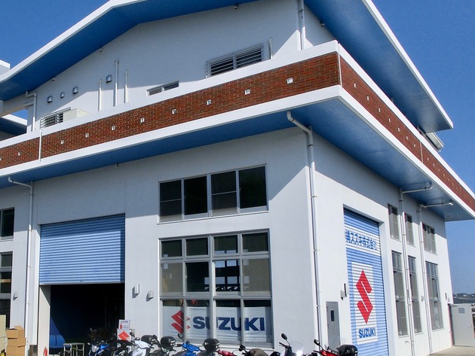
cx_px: 112
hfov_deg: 45.9
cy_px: 205
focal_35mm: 39
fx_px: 535
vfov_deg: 36.8
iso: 100
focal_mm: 4.24
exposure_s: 1/500
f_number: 7.9
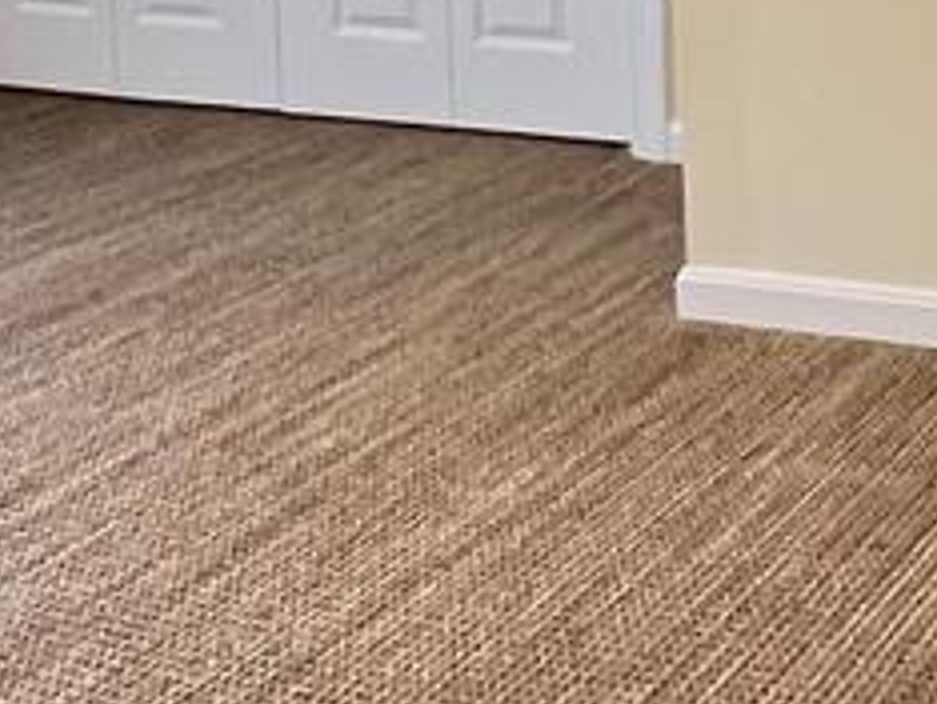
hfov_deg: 23.8
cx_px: 825
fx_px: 2168
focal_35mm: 80
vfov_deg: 16.9
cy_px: -332
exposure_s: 1/60
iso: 500
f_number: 1.8
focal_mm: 1.57
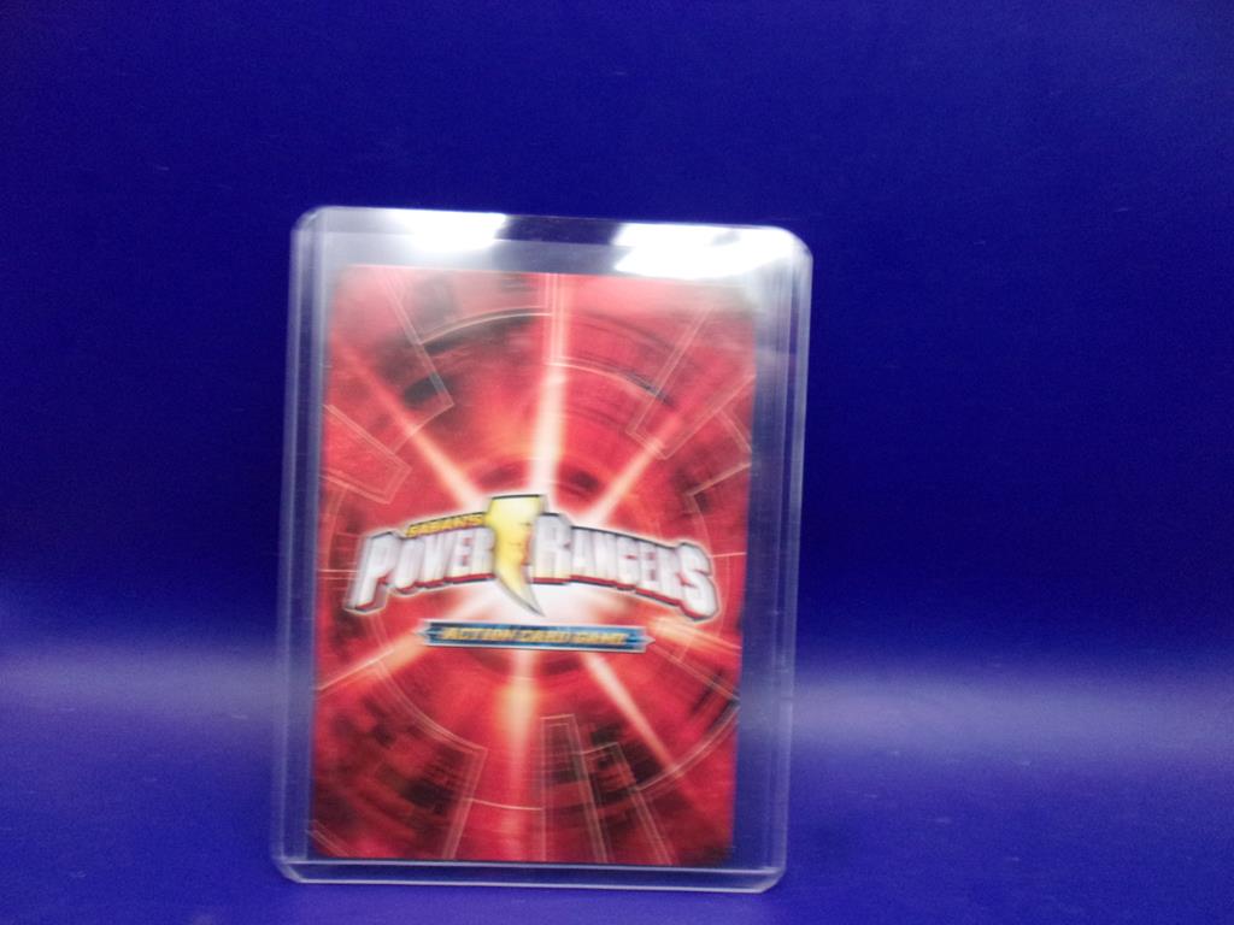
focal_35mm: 27
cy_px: 462
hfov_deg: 65.3
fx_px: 963
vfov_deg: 51.4
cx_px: 617
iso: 409
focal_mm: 4.9
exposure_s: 1/17
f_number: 3
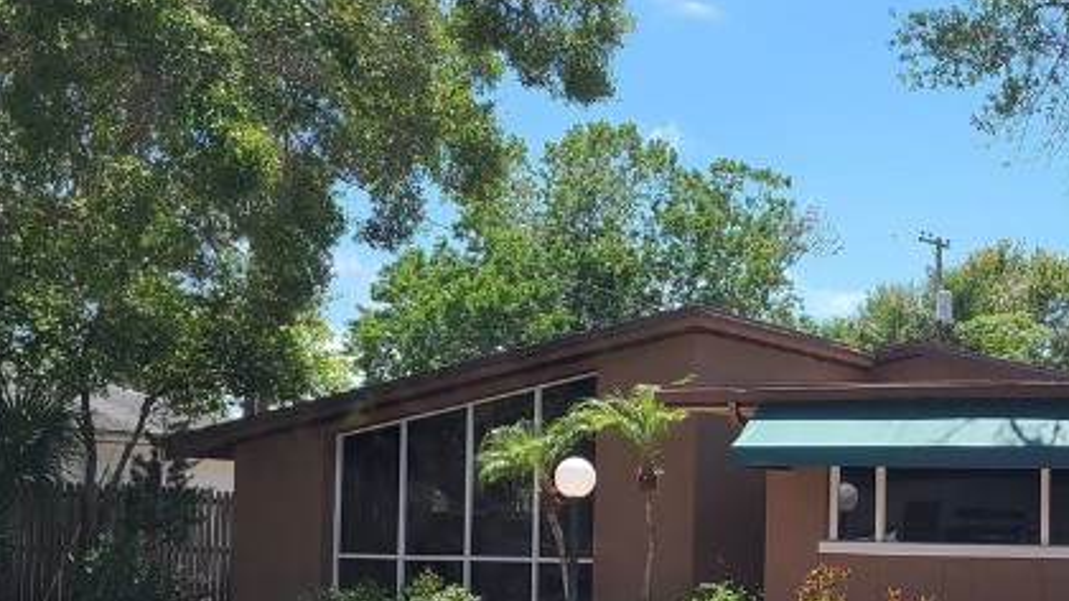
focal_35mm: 69
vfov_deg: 17.4
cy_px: 441
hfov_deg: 29.7
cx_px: 888
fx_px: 1955
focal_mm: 5.4
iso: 40
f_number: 1.8
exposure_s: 1/1700
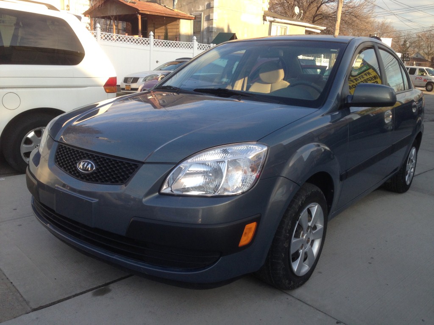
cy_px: 162
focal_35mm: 33
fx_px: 414
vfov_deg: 42.9
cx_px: 217
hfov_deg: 55.4
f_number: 2.4
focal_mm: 4.13
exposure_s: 1/323
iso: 50
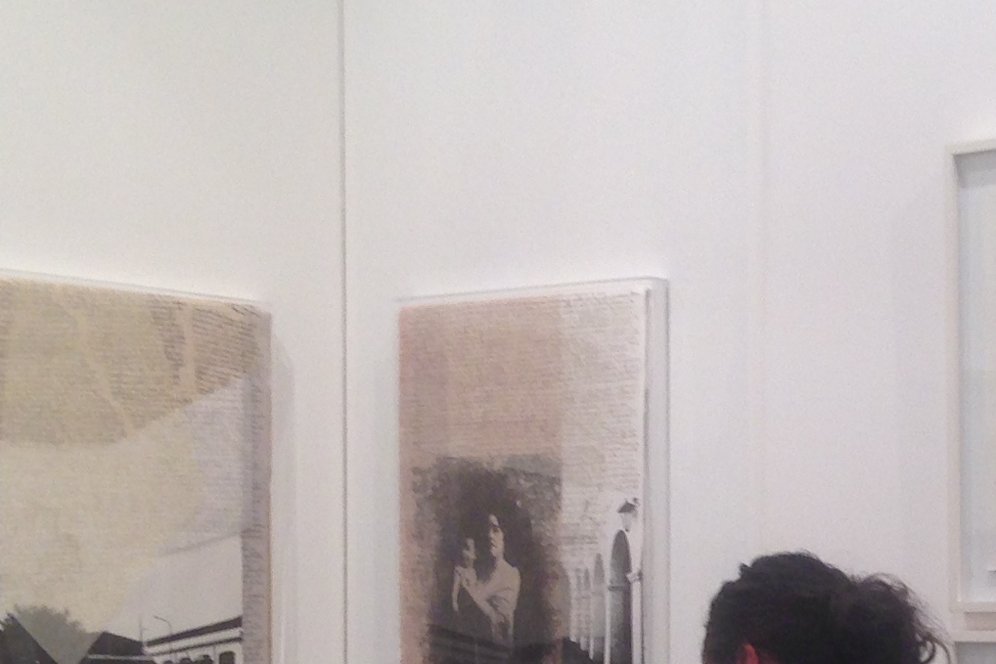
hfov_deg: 17.8
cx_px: 1141
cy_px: 718
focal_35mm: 110
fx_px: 3044
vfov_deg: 12.3
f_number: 2.4
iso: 50
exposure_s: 1/30
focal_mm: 4.12
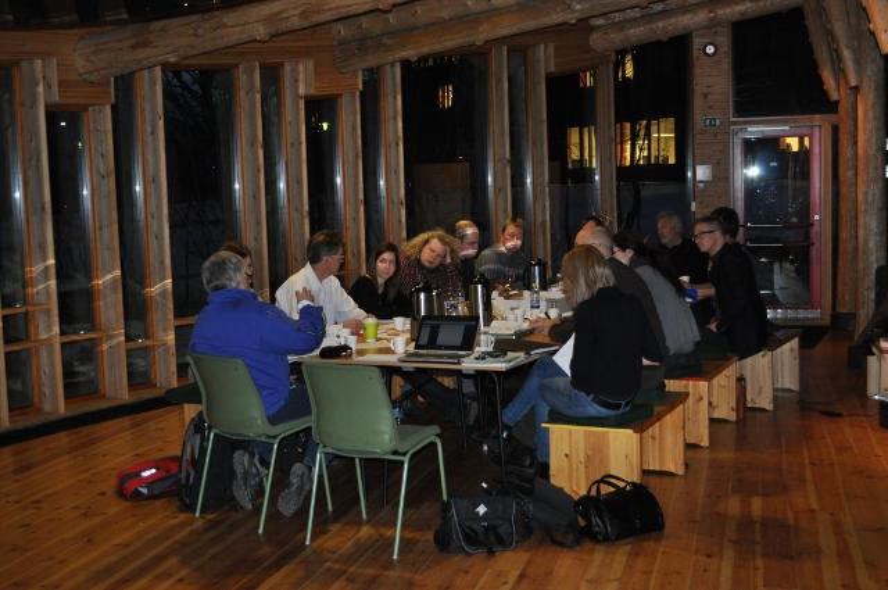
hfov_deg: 41.2
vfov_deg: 28.0
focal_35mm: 48
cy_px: 295
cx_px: 444
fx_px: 1182
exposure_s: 1/60
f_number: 4.8
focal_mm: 32
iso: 800
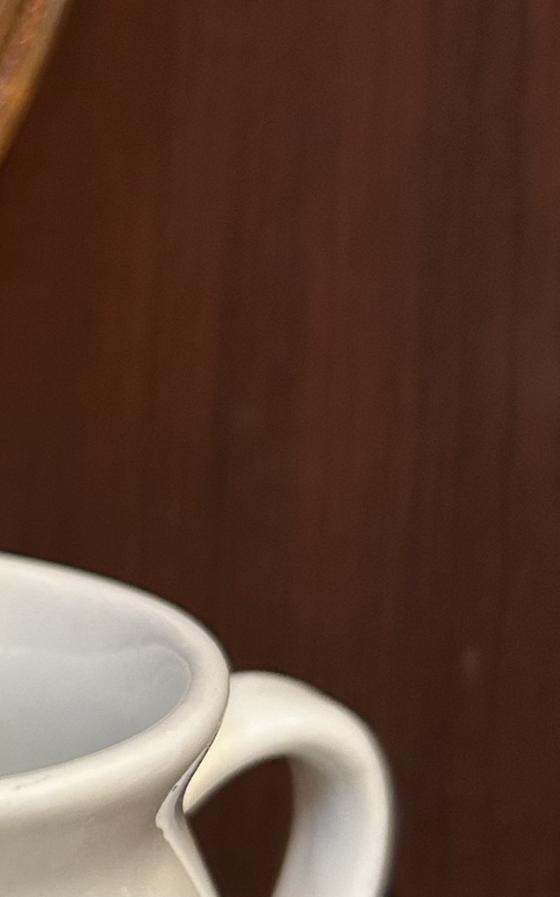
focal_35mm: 81
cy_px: 594
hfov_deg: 15.1
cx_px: -252
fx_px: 1978
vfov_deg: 25.4
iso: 320
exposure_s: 1/60
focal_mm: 5.7
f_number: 1.5
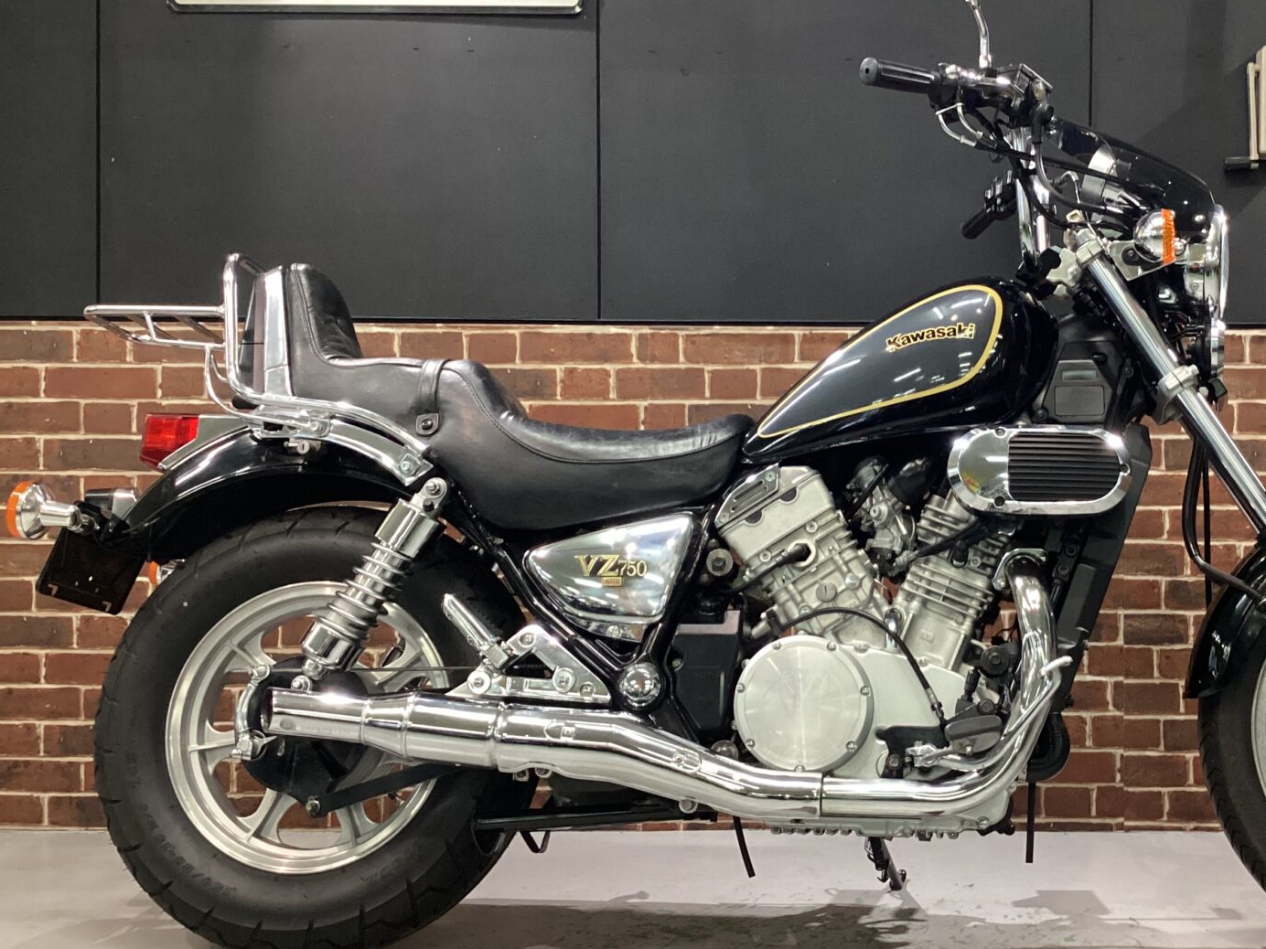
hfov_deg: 43.1
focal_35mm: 43
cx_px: 865
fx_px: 1573
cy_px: 460
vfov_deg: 33.6
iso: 400
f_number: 2.4
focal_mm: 3.3
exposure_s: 1/60
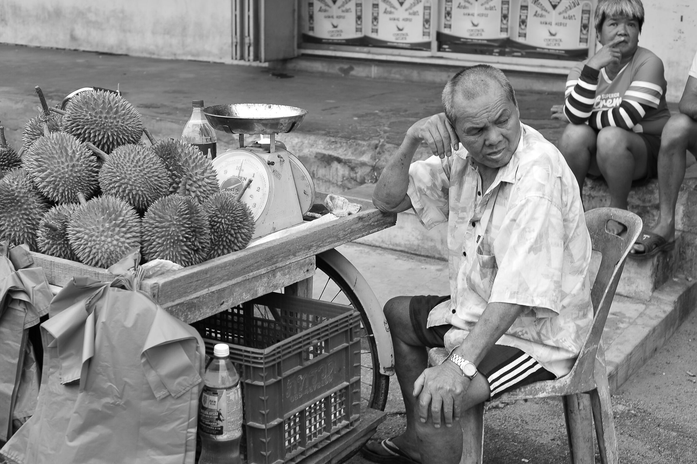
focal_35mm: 50
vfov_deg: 27.0
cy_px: 232
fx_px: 968
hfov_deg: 39.6
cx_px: 348
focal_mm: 50
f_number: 6.7
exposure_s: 1/180
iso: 400
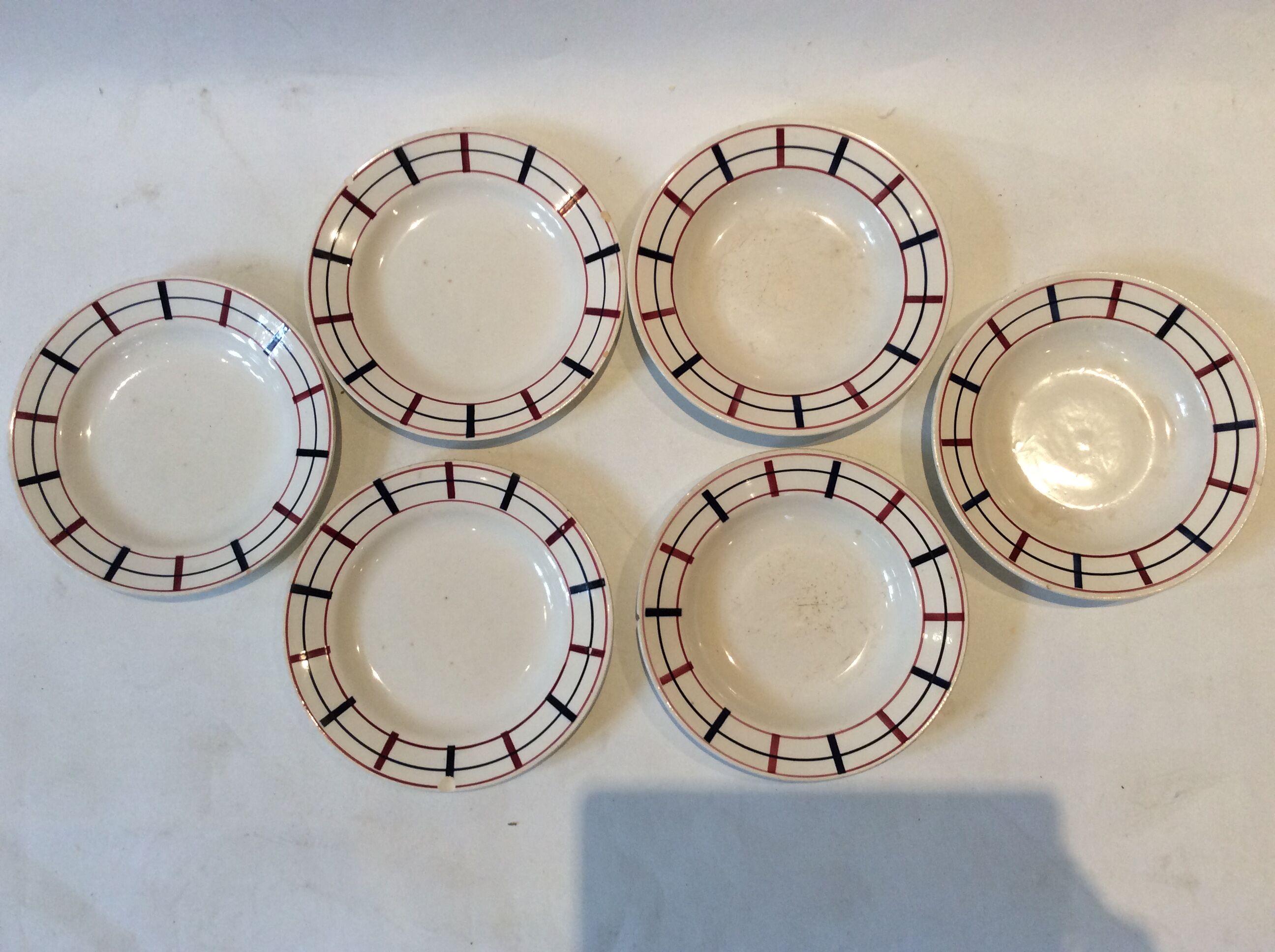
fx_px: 1177
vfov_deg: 44.1
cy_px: 476
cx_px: 638
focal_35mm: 32
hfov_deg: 56.9
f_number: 2.4
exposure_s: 1/25
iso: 80
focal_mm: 3.3
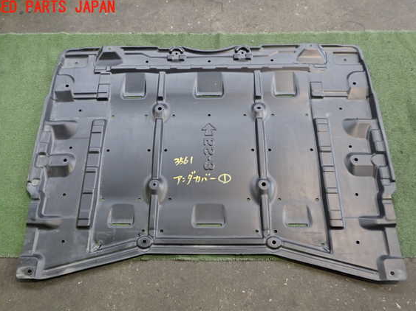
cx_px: 202
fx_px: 384
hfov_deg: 56.8
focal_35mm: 32
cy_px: 164
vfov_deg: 44.1
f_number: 2.3
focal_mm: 5.4
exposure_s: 1/30
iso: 320
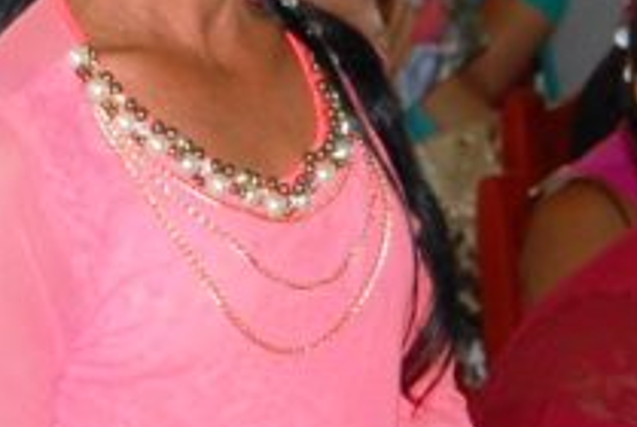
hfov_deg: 26.5
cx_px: 399
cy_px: 58
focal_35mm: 76
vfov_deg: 17.8
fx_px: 1347
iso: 400
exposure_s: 1/60
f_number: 4.2
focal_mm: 26
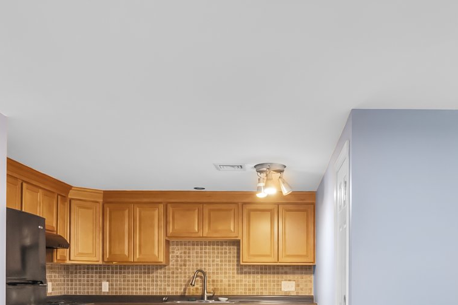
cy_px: 277
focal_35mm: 38
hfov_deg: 50.3
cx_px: 280
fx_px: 483
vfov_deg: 33.1
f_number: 8
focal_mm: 14
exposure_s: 1/6
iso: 800
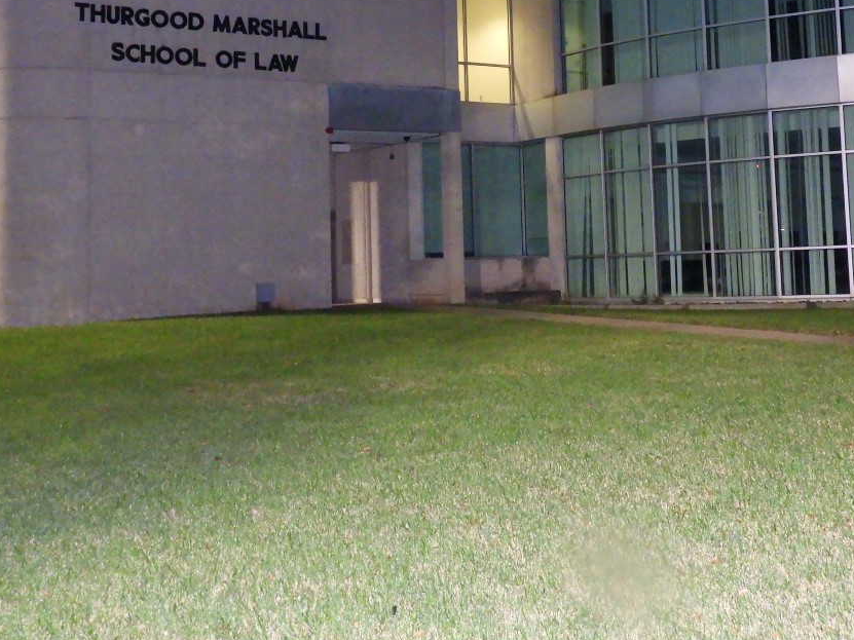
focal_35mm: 52
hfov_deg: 36.7
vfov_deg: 27.5
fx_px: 1283
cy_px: 137
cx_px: 505
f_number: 3.5
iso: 1600
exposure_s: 1/30
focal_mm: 5.4
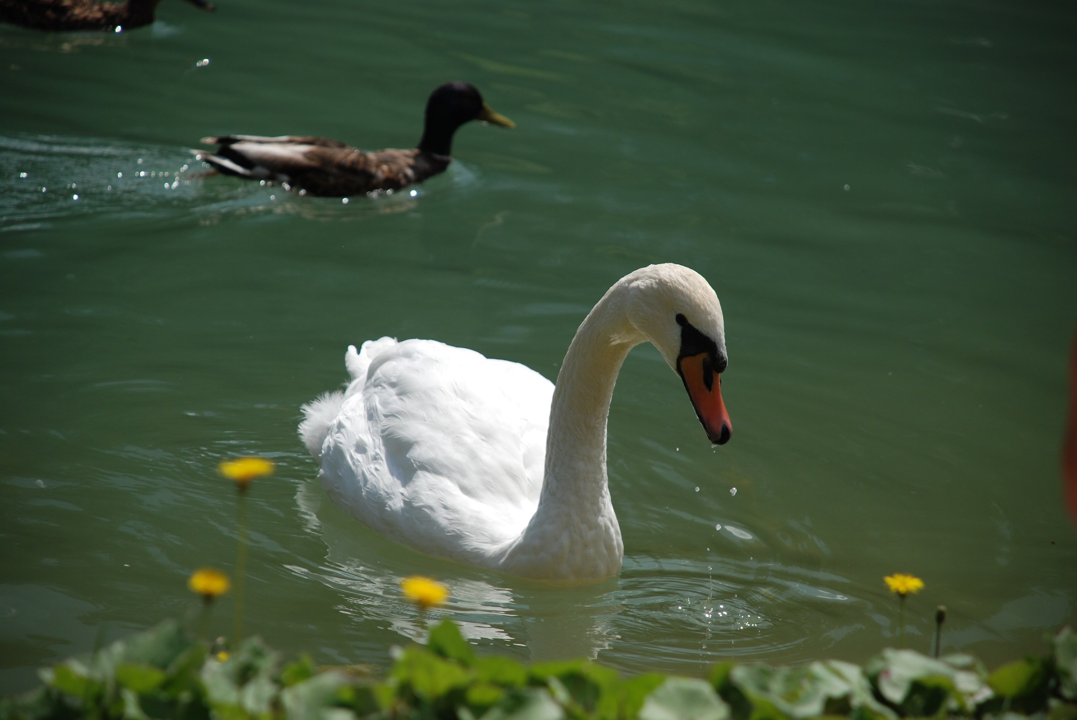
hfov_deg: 10.1
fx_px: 6065
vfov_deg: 6.8
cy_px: 360
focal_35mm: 202
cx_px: 538
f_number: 5.6
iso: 100
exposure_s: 1/800
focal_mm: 135
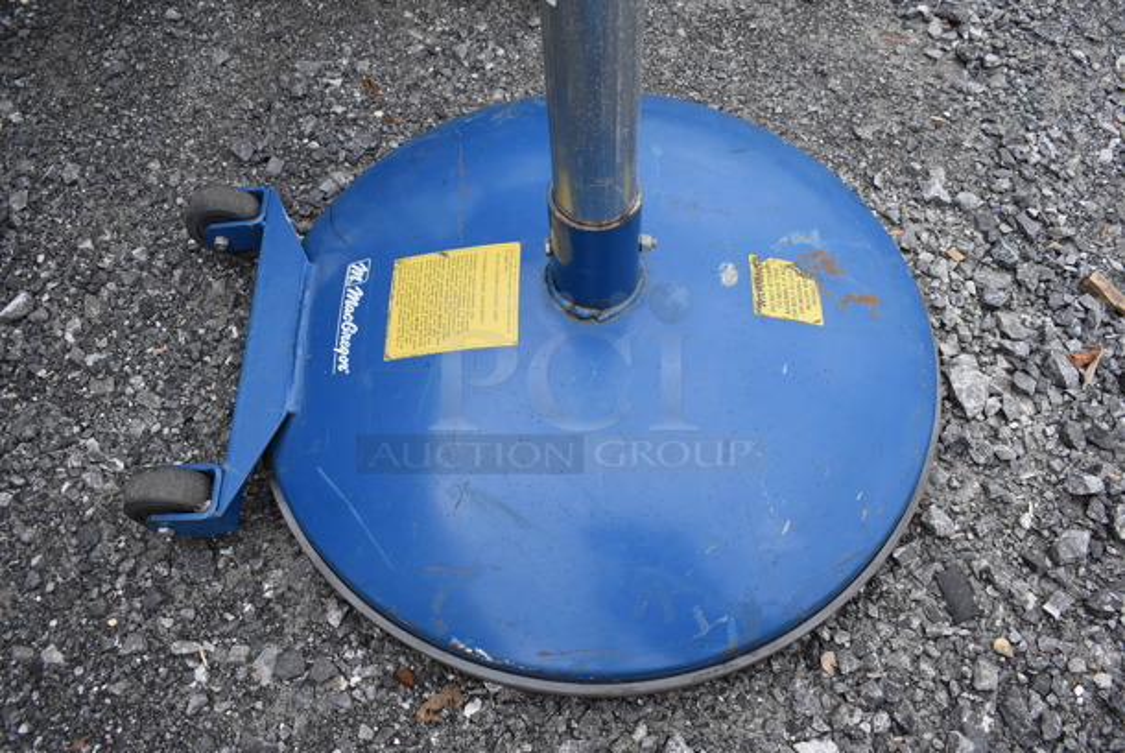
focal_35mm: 27
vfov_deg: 48.0
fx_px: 845
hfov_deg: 67.3
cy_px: 376
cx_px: 562
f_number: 6.3
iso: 200
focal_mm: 18
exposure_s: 1/200
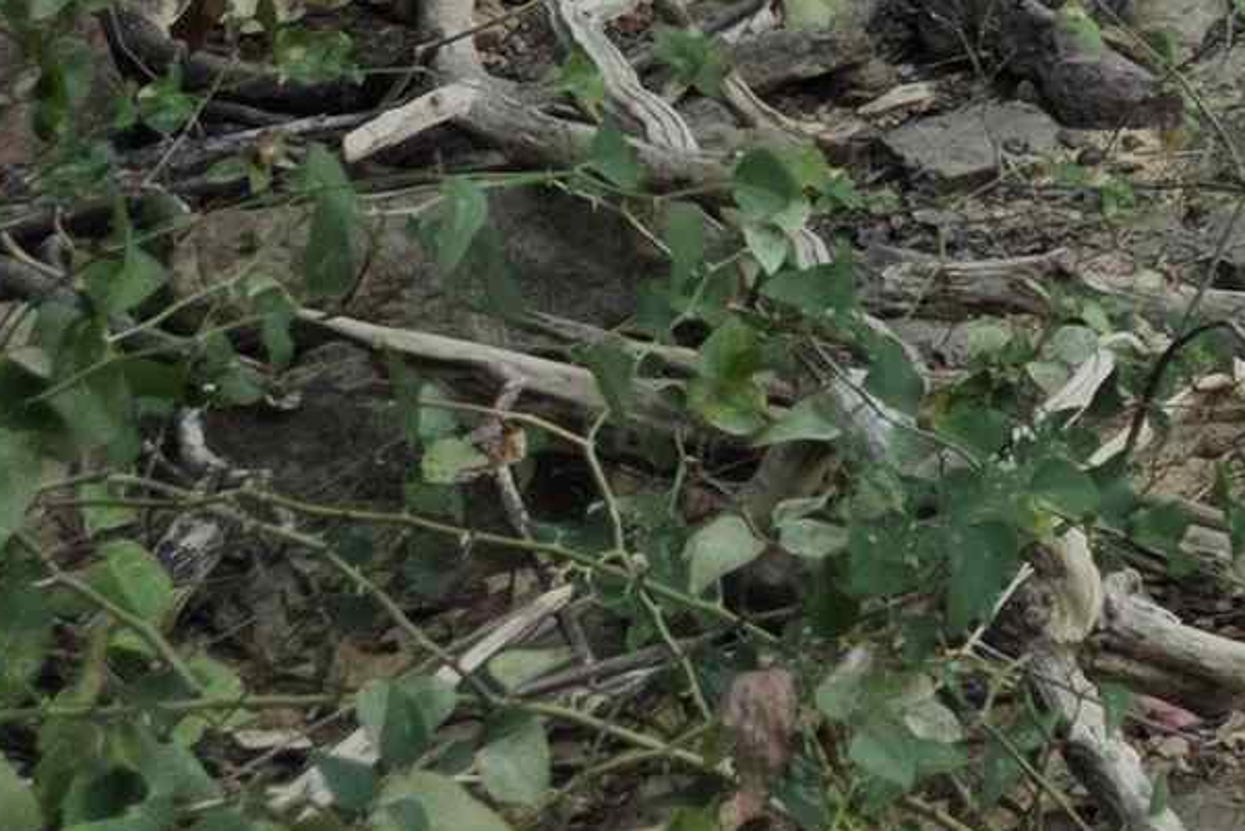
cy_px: -1259
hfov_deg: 13.0
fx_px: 4221
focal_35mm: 122
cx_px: 2920
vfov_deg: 9.7
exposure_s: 1/3687
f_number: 1.7
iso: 80
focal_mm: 6.3
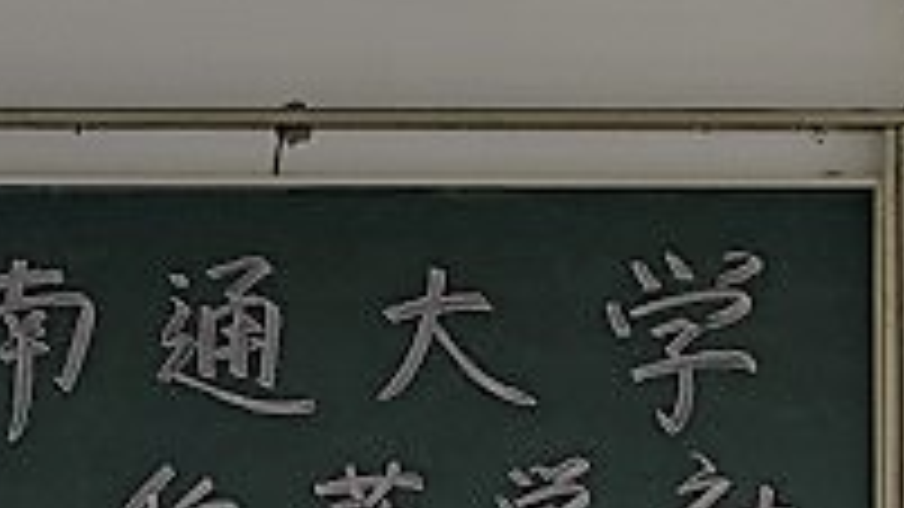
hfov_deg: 8.4
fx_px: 6088
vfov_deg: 4.7
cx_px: 1102
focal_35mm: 254
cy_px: 791
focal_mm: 50
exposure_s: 1/20
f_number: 5
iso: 800
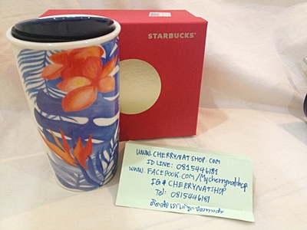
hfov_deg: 52.6
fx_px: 310
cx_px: 154
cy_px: 115
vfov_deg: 40.7
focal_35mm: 35
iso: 250
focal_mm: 4.28
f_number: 2.4
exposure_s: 1/20
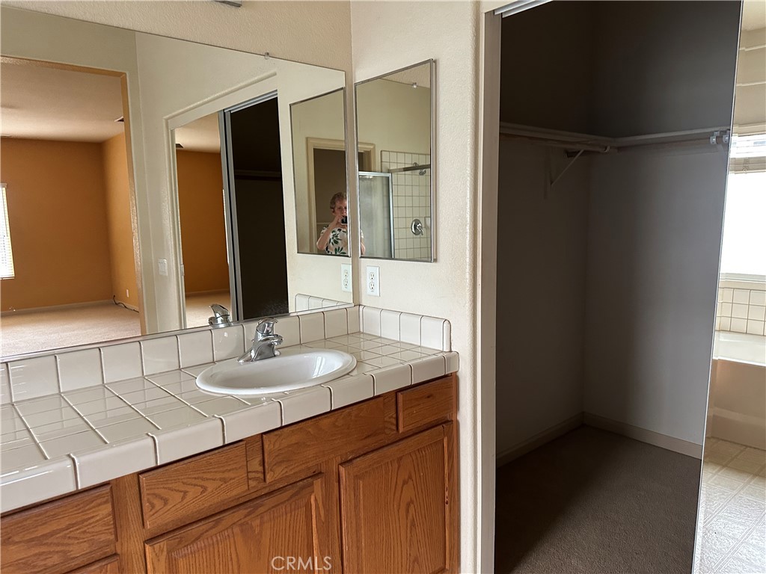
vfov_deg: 56.8
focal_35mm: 24
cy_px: 287
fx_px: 531
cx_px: 383
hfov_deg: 71.6
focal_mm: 6.86
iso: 400
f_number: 1.78
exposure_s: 1/60
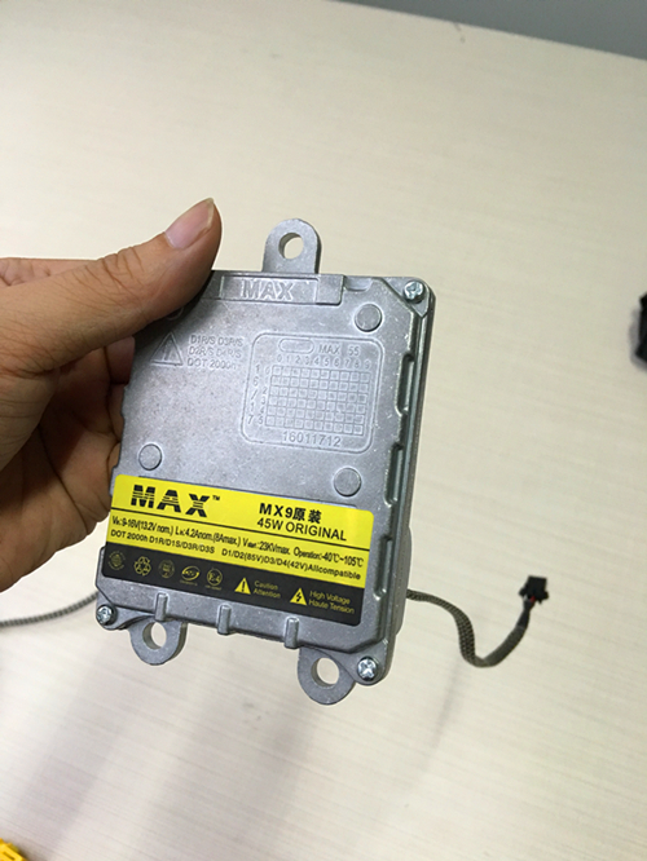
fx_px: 722
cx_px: 324
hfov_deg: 48.3
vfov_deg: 61.6
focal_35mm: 29
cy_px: 430
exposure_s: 1/17
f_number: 2.2
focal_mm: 4.15
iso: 80
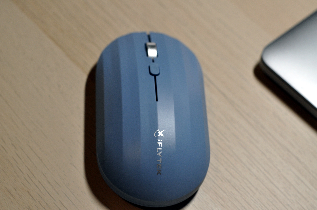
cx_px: 158
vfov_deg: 18.1
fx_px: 660
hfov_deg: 27.0
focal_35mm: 75
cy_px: 105
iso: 400
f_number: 4.5
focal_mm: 50
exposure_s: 1/80
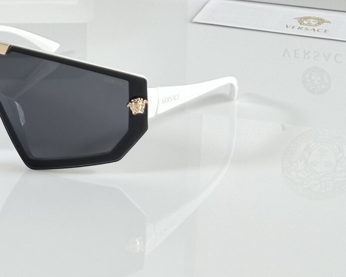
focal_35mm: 151
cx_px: 42
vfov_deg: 9.7
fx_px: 1546
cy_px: -234
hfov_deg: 12.7
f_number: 1.78
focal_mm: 6.86
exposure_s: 1/157
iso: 80
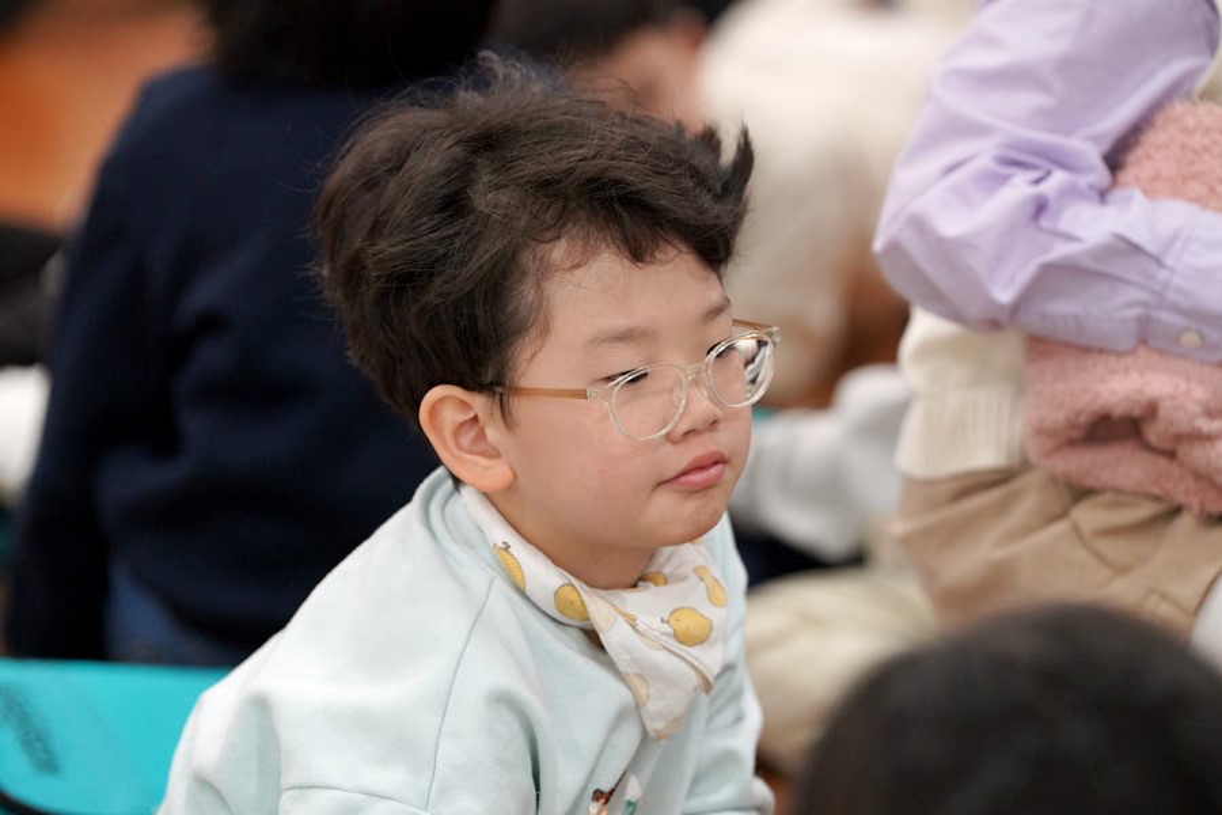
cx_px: 611
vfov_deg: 6.9
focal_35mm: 200
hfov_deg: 10.3
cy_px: 408
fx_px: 6788
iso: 3200
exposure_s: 1/250
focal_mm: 200
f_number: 4
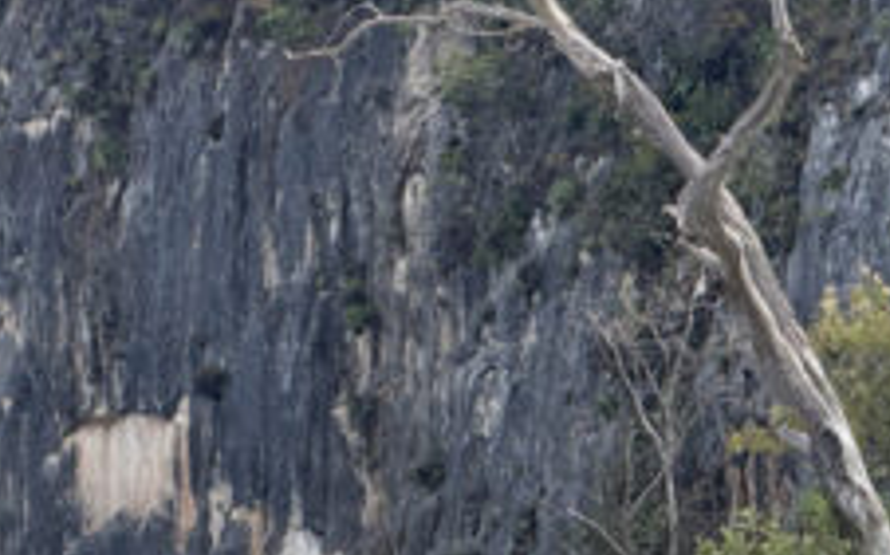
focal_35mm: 338
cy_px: 378
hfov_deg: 6.2
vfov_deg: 3.9
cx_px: -79
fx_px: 8194
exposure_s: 1/572
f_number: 2.8
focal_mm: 15.7
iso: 50
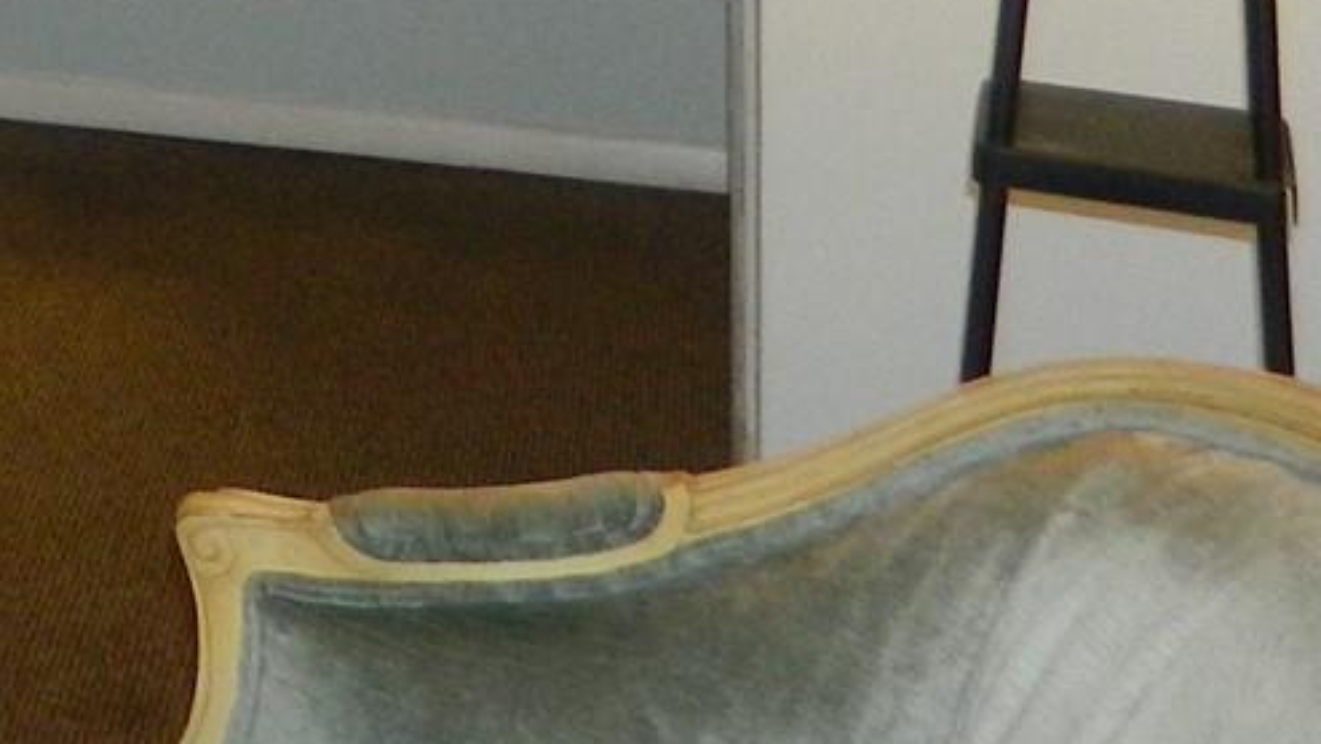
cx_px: -1032
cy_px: -939
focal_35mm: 113
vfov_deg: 9.7
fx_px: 3959
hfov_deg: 16.1
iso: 200
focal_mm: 4.5
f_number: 3.1
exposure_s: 1/30
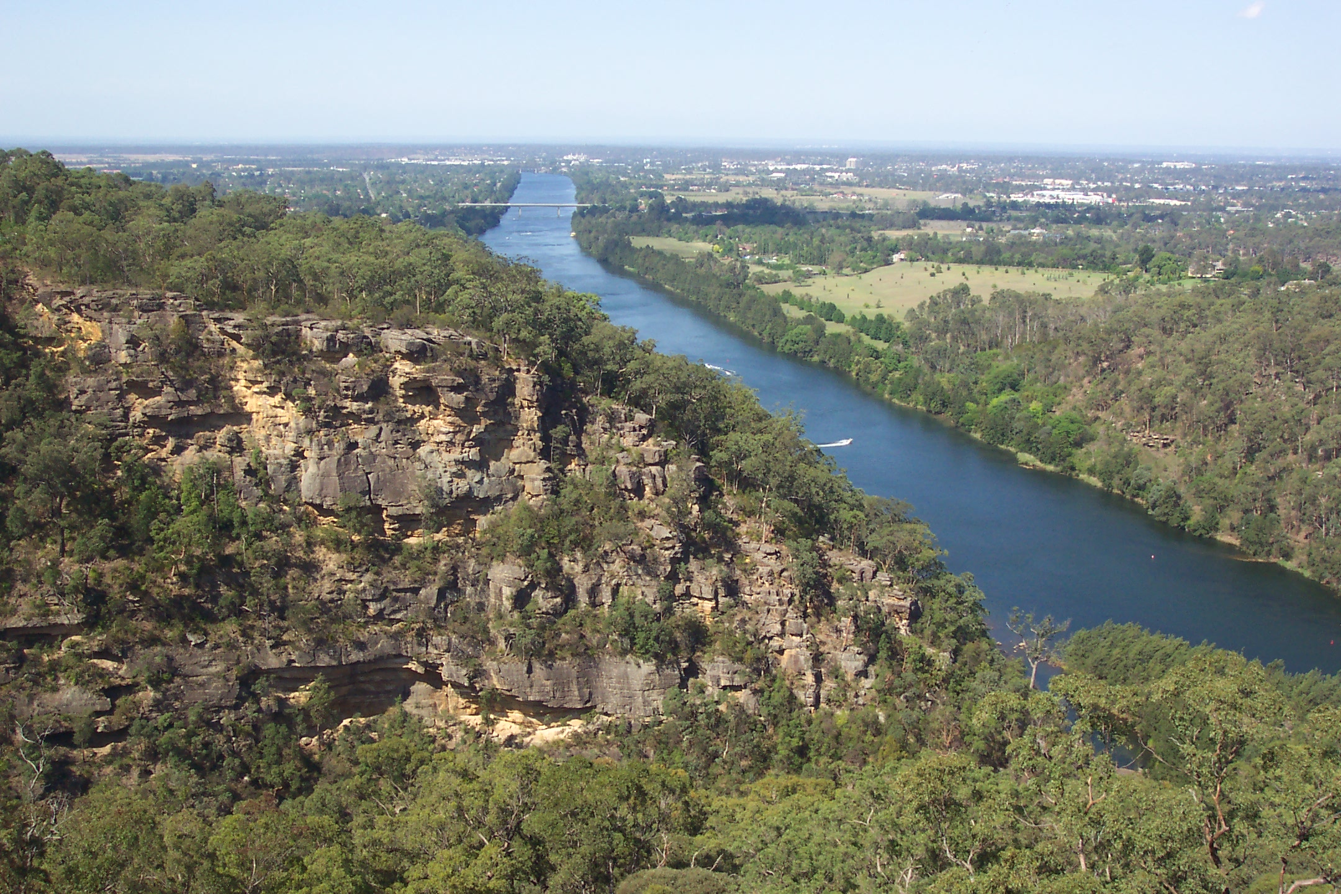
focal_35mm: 38
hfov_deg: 50.7
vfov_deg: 35.1
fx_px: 1415
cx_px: 670
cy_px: 447
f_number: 4.8
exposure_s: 1/500
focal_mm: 8
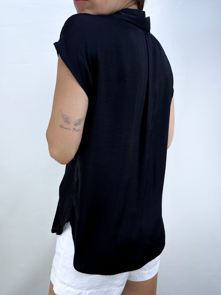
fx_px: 204
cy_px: 148
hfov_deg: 56.8
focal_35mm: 24
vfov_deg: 71.6
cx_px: 110
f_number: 1.78
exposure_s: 1/694
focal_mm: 6.86
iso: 80
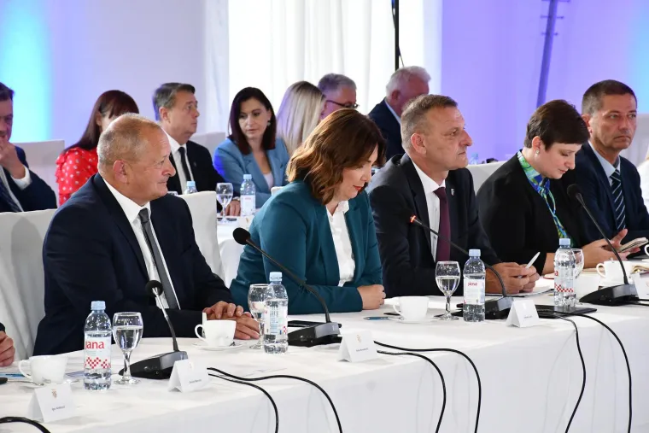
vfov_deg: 8.7
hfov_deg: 13.1
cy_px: 216
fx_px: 2831
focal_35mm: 157
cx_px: 324
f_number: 9
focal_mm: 105
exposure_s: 1/100
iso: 2500
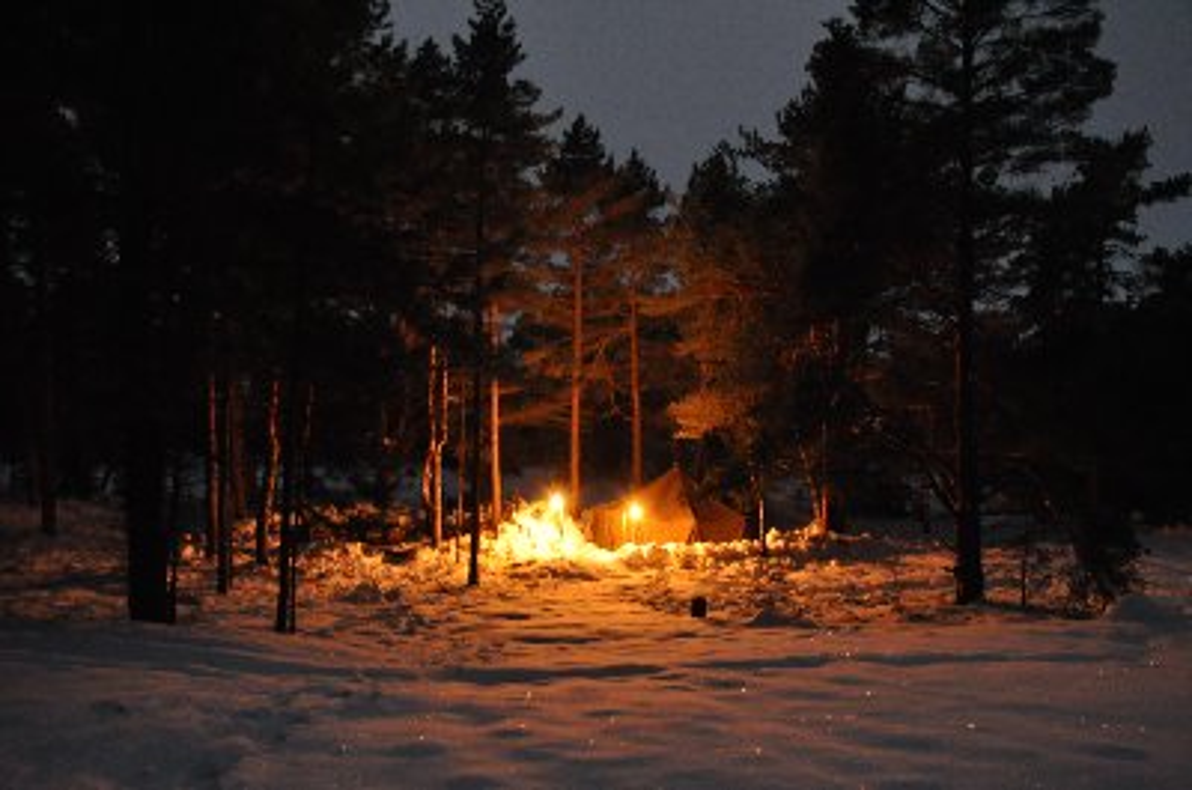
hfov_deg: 59.6
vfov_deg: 41.5
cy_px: 395
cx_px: 596
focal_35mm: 32
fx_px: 1041
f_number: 5.6
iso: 2000
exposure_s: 6
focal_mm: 21
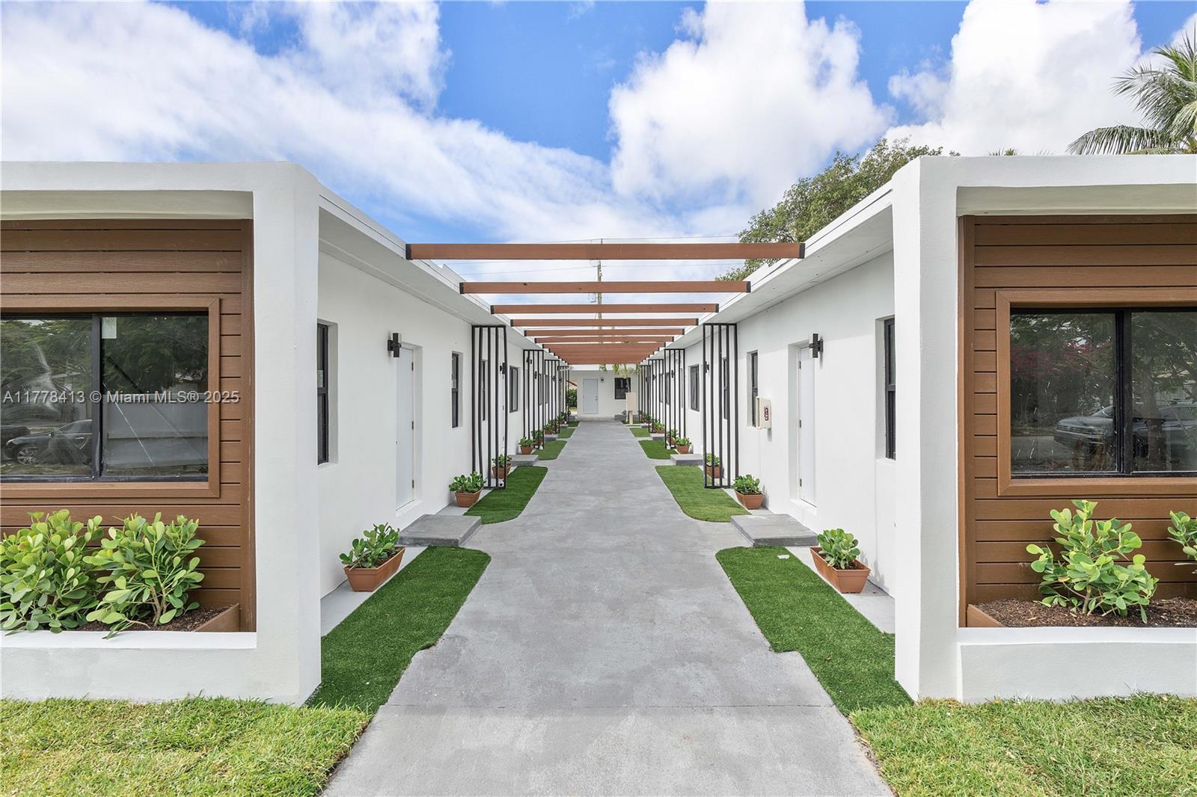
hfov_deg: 96.7
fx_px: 532
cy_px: 398
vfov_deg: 73.7
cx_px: 598
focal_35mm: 16
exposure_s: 1/250
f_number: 8
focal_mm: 16
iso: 125
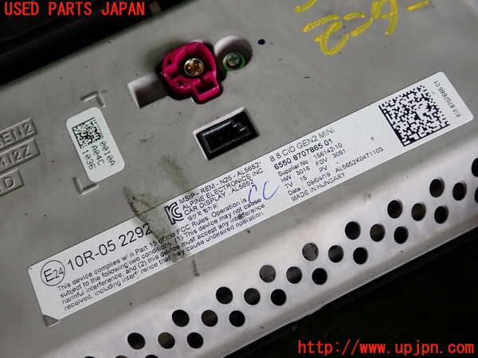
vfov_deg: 39.7
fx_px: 497
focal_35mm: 36
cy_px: 179
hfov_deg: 51.4
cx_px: 239
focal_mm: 6.37
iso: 200
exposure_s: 1/100
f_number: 2.5
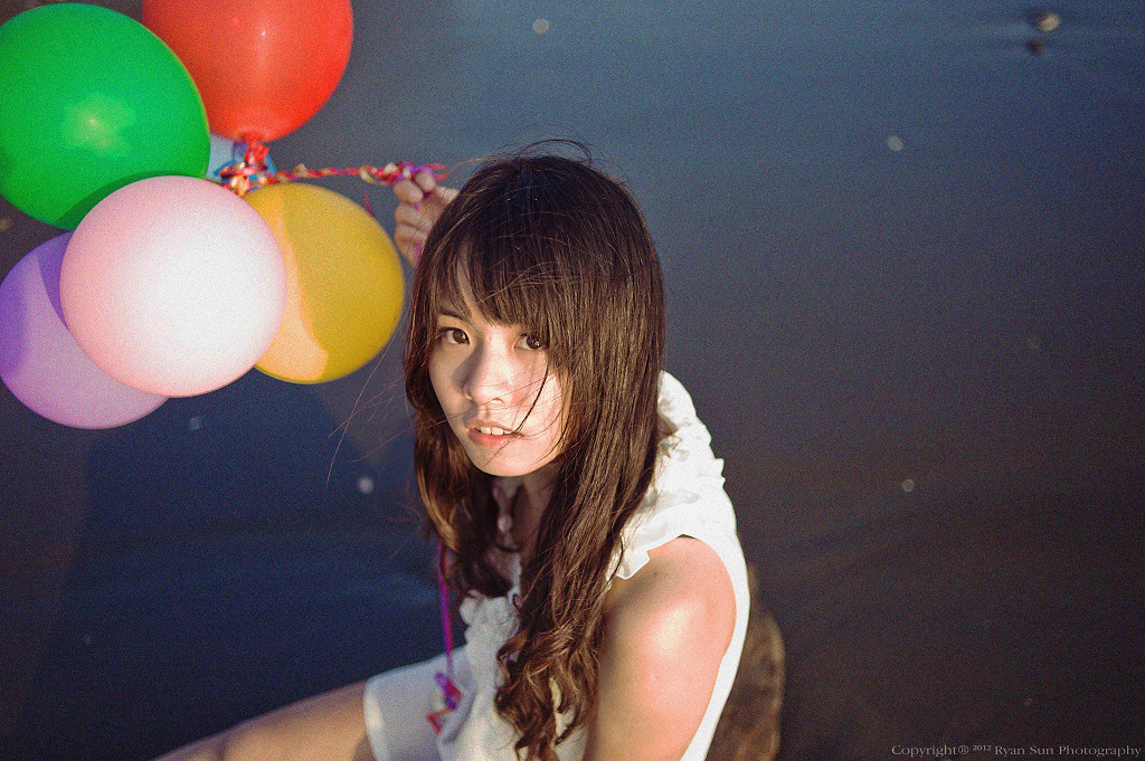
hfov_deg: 54.5
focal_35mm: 35
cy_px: 380
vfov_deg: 37.8
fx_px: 1112
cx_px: 572
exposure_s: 1/800
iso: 100
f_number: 2.2
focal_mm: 35
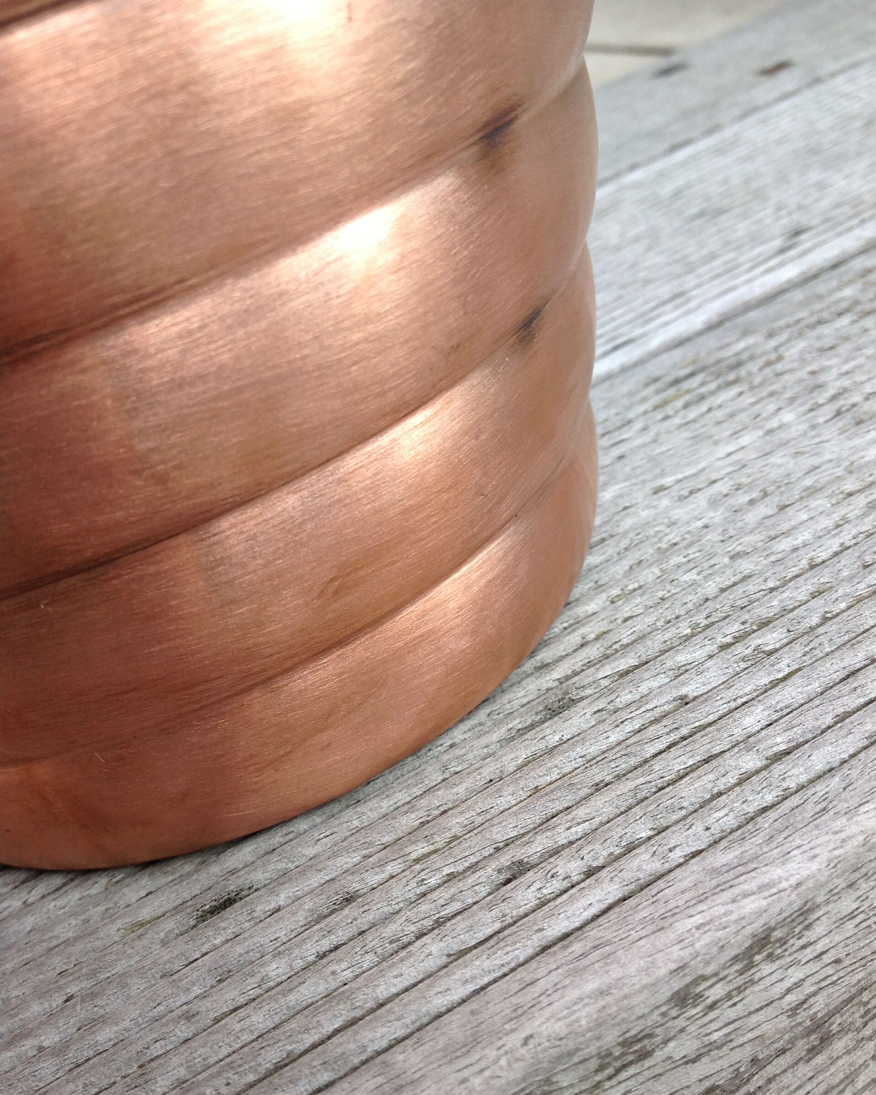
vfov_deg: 49.1
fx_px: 1199
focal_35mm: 37
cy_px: 580
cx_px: 443
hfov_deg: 40.1
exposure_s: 1/120
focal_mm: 4.28
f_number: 2.4
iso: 50
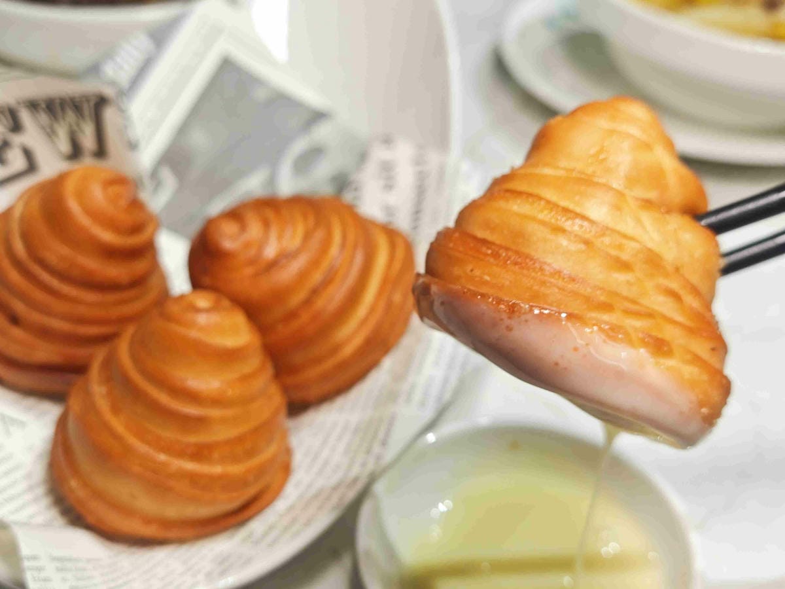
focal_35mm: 41
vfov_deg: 35.1
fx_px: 930
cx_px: 392
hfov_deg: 45.8
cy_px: 294
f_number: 2.8
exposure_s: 1/120
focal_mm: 8.72
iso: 257
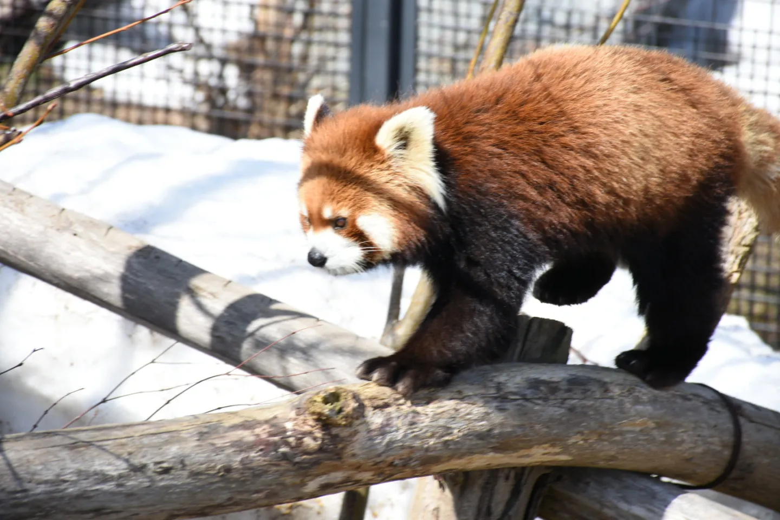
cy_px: 260
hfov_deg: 9.8
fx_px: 4550
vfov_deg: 6.5
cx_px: 390
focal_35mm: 210
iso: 100
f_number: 6.3
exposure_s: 1/200
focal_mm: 140
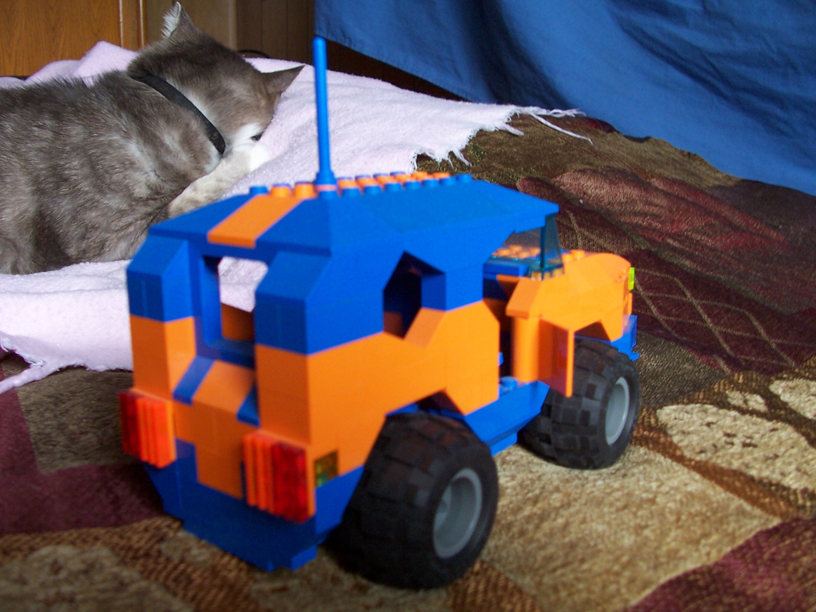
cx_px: 408
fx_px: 825
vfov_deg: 40.7
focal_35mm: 35
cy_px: 306
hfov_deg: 52.6
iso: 140
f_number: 2.8
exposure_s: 1/20
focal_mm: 6
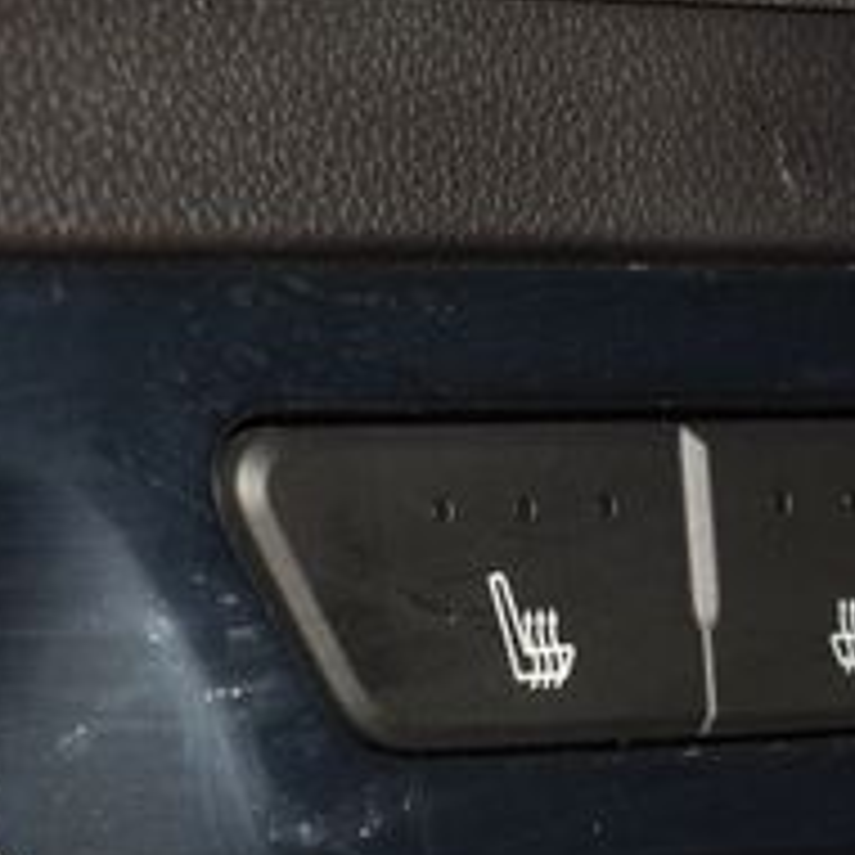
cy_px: 655
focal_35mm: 301
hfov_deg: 5.8
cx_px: 540
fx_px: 8411
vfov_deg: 5.8
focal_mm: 70
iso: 100
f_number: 8
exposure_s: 1/125
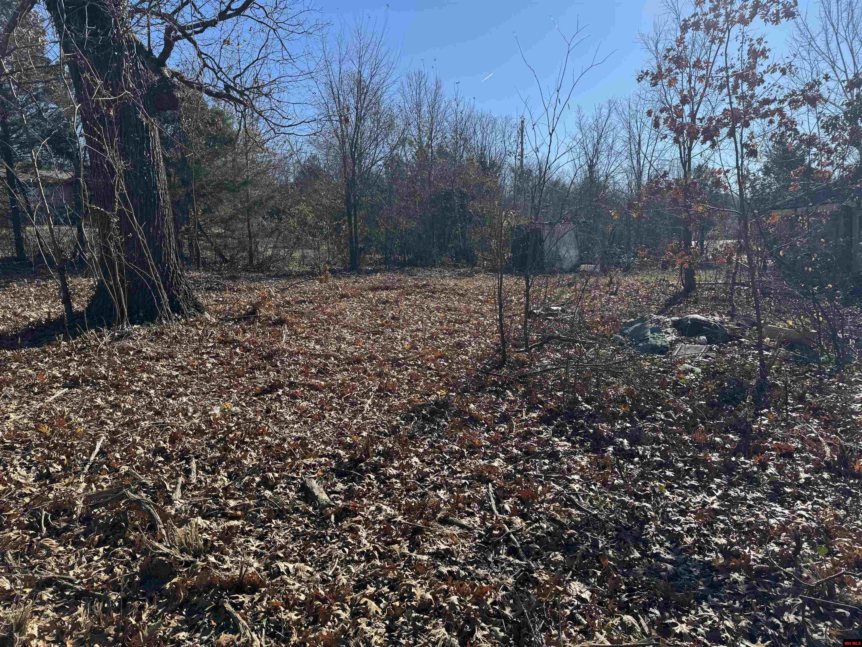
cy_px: 324
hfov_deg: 71.6
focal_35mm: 24
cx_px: 431
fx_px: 598
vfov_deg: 56.8
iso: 80
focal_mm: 6.76
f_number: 1.78
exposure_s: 1/2833
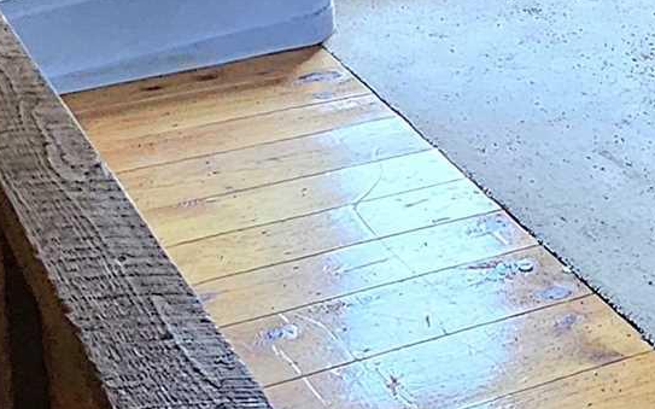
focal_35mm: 78
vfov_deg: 16.5
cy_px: 34
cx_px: 660
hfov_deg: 25.2
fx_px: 1392
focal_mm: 2.2
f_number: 2.2
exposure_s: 1/24
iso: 800
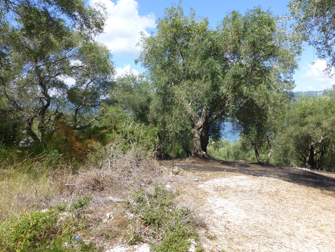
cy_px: 126
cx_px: 168
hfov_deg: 69.4
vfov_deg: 54.9
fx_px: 242
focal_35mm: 25
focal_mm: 4.4
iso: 100
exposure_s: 1/500
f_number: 4
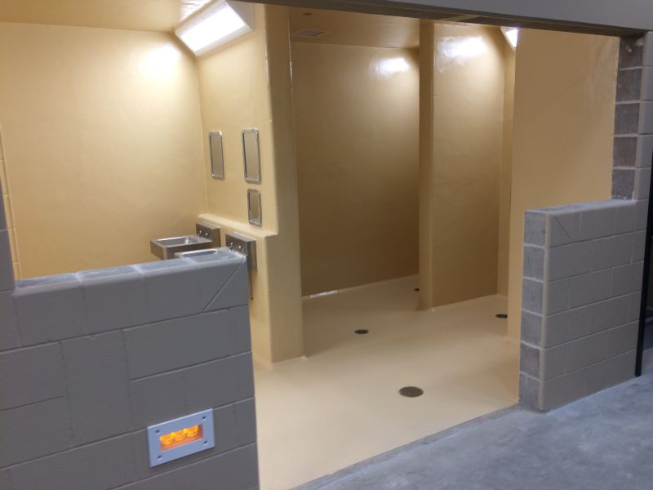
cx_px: 326
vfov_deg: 48.2
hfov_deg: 61.7
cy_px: 245
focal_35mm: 29
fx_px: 547
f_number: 2.2
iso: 32
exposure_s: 1/60
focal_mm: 4.15
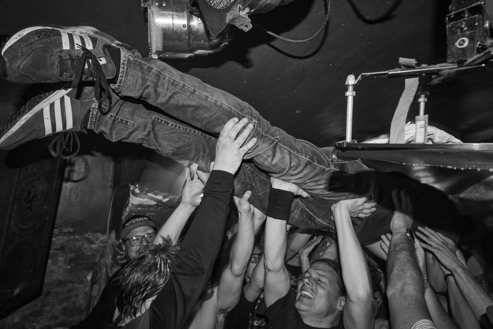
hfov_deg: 84.0
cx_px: 246
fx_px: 274
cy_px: 164
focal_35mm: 20
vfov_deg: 62.0
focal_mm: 20
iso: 400
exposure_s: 1/13
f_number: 5.6
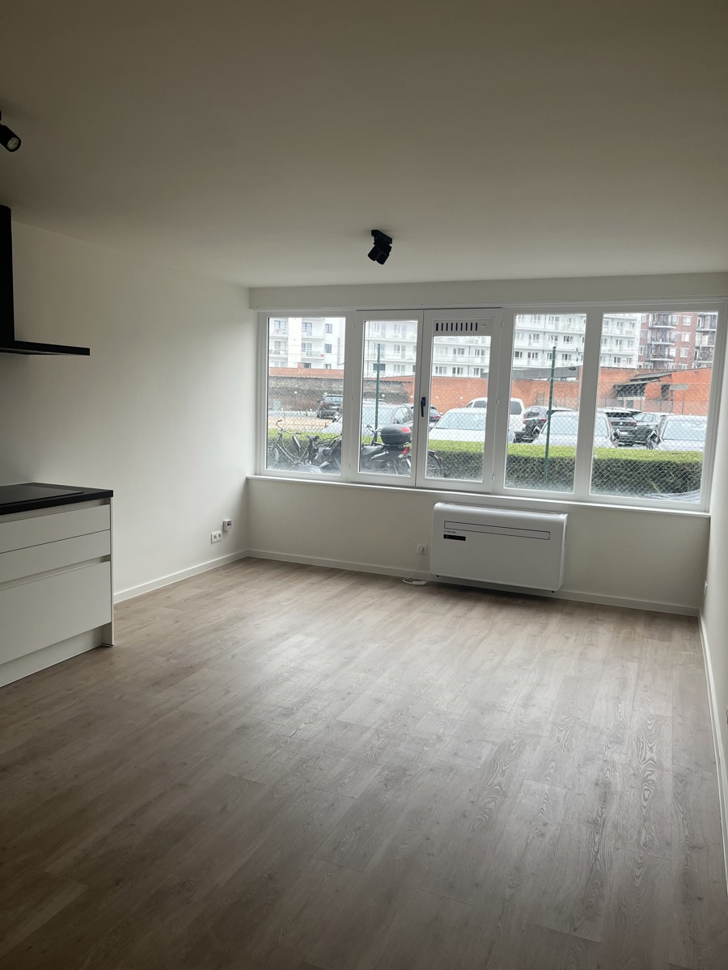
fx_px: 729
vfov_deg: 67.3
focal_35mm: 26
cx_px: 364
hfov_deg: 53.1
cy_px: 485
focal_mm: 5.1
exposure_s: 1/121
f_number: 1.6
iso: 80
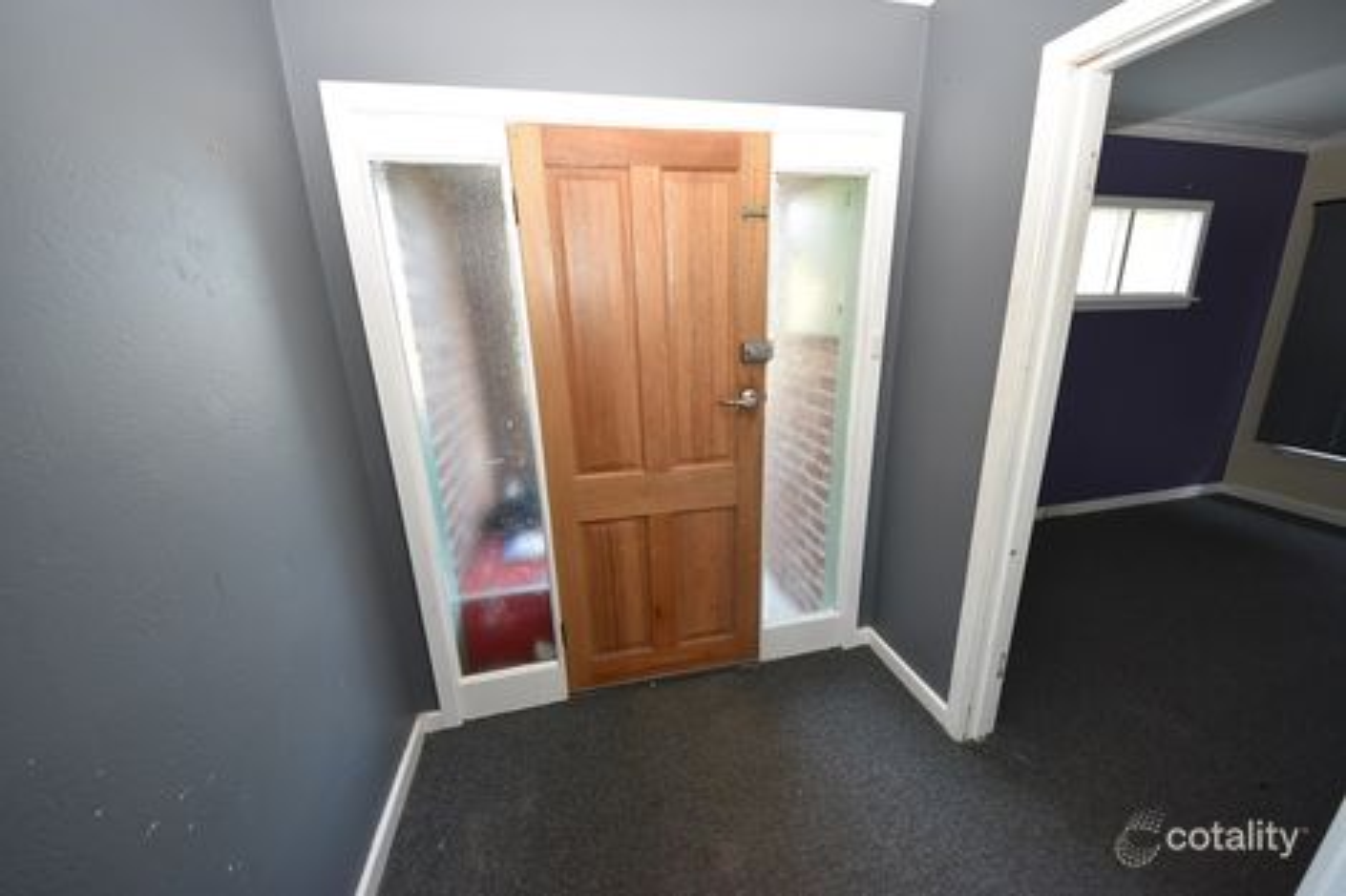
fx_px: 448
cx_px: 673
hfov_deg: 112.6
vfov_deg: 90.0
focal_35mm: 12
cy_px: 448
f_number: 4.5
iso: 1000
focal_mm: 8
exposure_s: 1/60
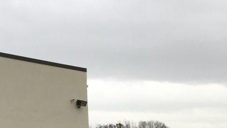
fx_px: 668
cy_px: 206
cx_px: 288
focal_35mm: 111
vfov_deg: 10.5
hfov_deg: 18.1
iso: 32
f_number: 2.2
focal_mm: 4.15
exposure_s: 1/246
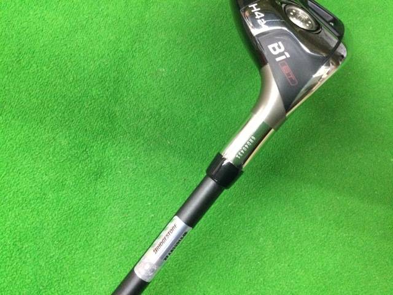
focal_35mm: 31
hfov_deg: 58.4
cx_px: 196
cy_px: 148
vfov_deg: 45.4
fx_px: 352
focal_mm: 3.3
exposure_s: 1/30
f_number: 2.4
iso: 250
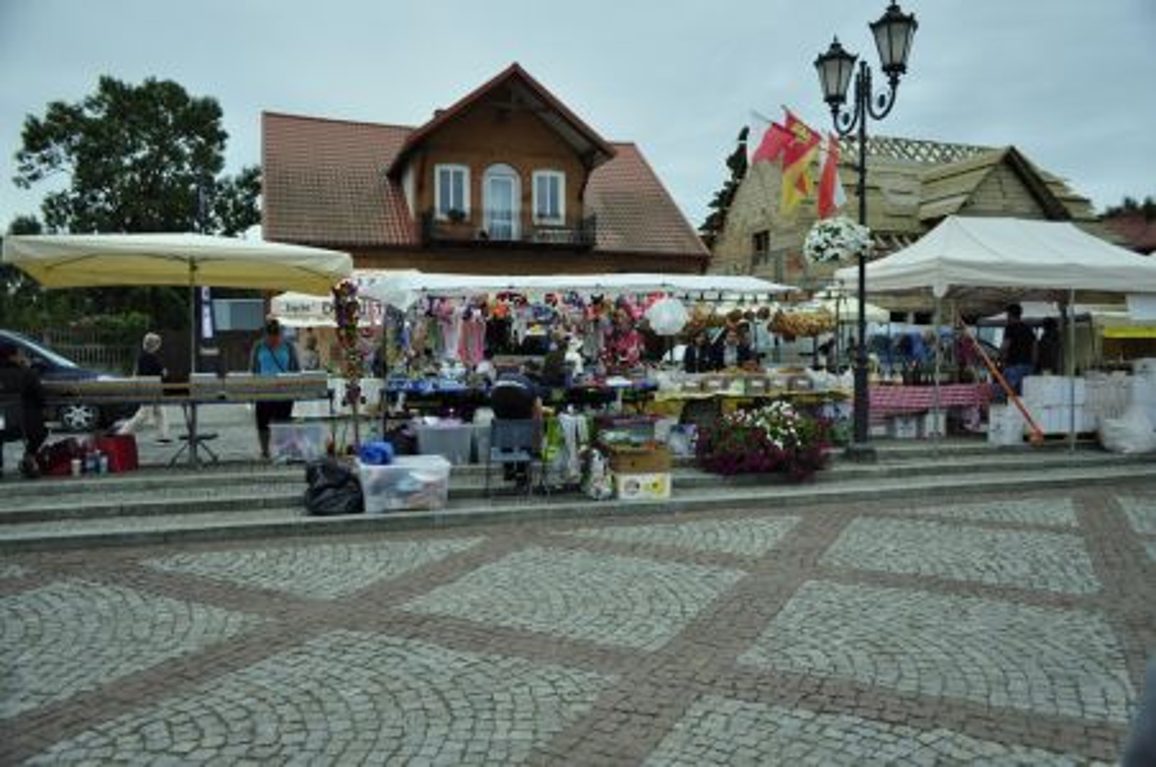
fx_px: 866
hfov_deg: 67.5
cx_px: 578
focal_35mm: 27
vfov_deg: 47.8
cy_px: 384
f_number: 3.5
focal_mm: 18
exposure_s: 1/1000
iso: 200
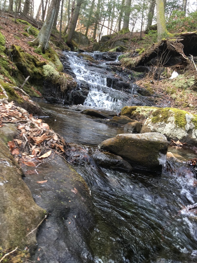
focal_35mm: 29
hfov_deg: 48.2
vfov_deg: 61.7
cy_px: 132
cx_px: 98
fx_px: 220
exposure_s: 1/60
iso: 32
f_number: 2.2
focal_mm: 4.15
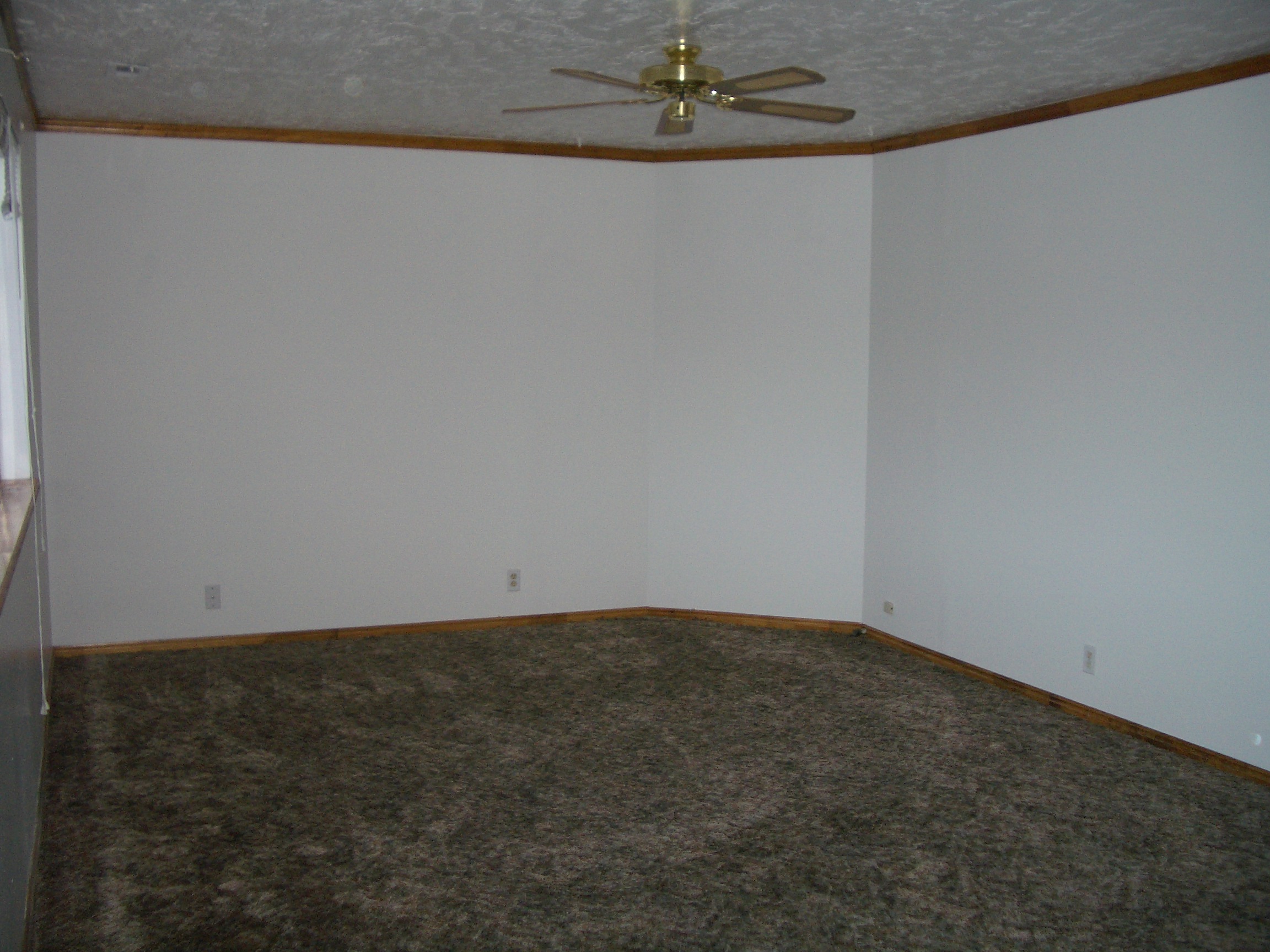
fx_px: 1284
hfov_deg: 52.6
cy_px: 476
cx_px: 635
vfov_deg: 40.7
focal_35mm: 35
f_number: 2.6
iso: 100
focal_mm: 5.8
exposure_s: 1/60
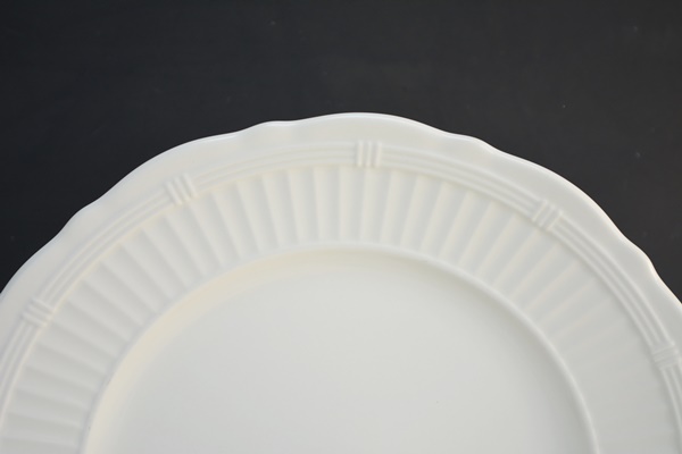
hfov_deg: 27.0
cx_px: 341
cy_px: 227
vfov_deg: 18.2
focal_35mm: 75
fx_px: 1421
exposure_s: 1/125
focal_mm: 50
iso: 320
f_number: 5.6
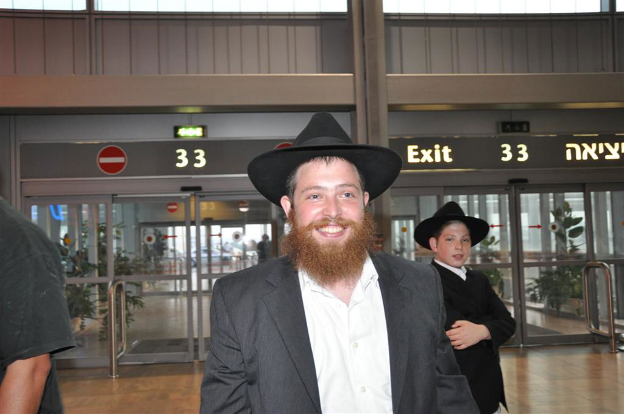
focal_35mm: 36
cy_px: 207
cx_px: 312
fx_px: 623
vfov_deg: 36.8
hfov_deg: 53.2
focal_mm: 24
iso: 800
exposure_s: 1/60
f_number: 4
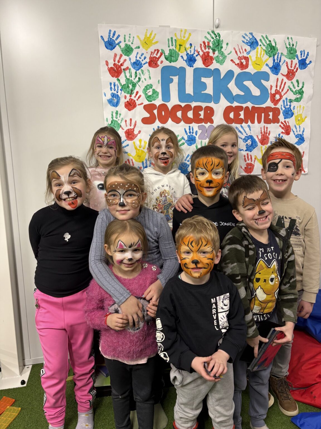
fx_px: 321
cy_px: 214
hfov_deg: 53.1
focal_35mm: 26
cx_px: 160
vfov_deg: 67.3
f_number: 1.6
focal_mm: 5.96
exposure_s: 1/50
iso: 160
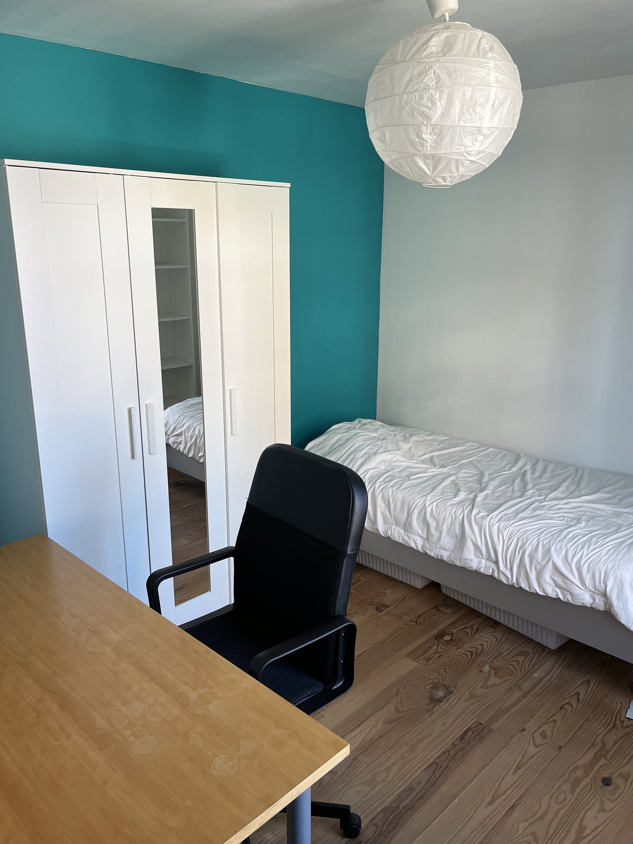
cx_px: 322
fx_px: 658
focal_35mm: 27
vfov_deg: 65.3
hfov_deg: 51.4
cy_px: 422
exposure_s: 1/121
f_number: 1.6
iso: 100
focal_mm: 5.1
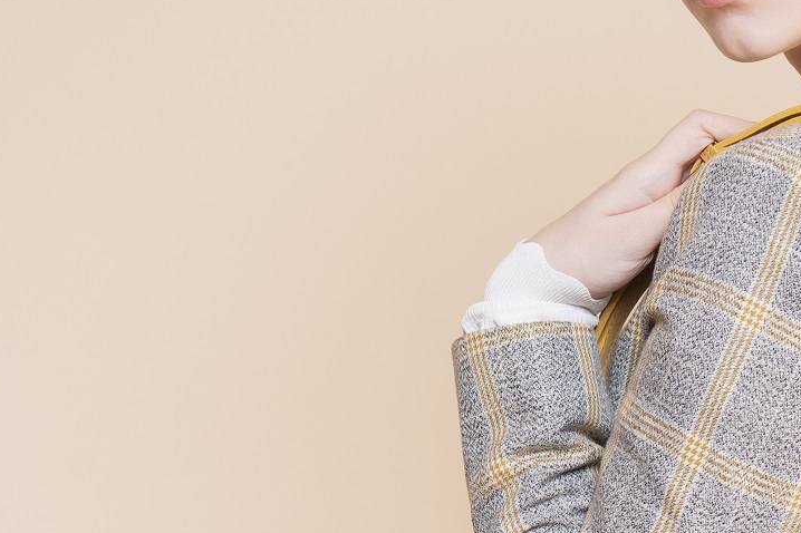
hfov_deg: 8.3
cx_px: 654
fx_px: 5515
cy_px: 280
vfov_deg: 5.5
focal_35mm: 248
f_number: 4.5
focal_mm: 89
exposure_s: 1/200
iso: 100
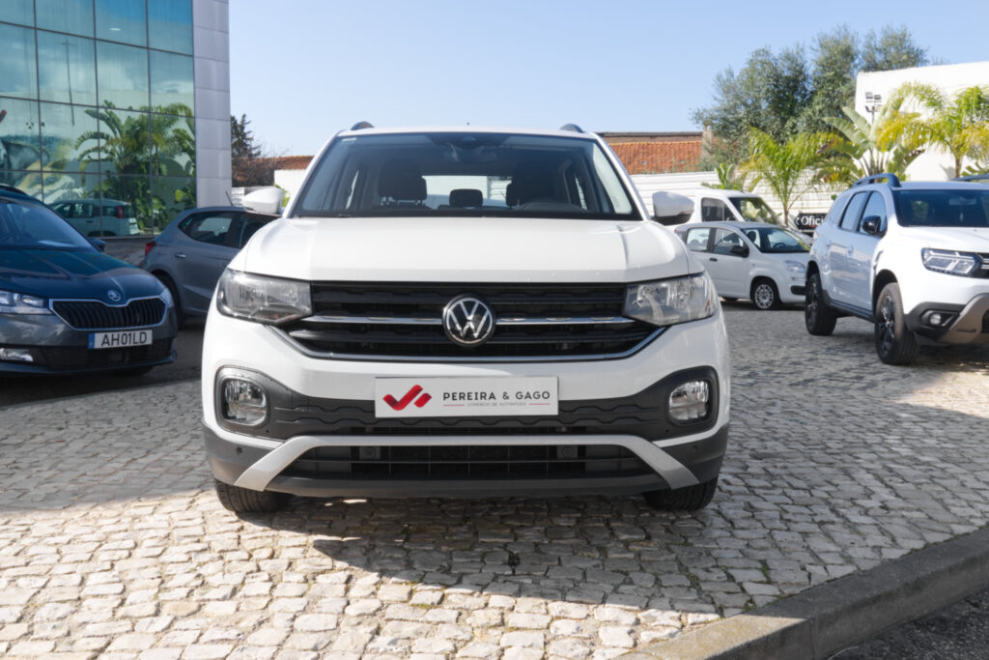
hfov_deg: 54.4
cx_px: 494
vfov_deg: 37.9
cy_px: 330
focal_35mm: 35
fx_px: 962
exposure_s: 1/250
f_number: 9
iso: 160
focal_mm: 23.5
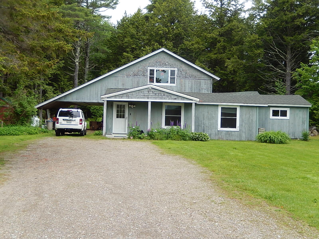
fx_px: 378
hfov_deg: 45.8
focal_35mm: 41
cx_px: 160
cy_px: 120
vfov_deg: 35.1
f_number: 4.2
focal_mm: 7.3
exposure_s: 1/200
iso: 125
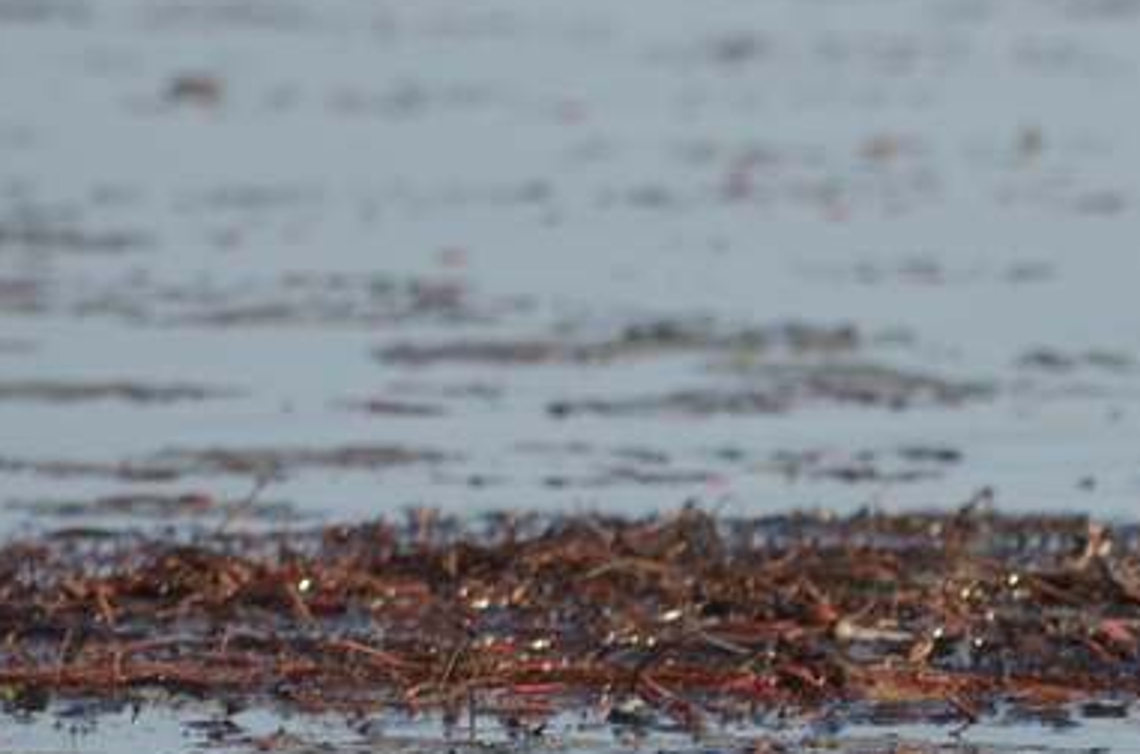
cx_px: 1329
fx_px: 44602
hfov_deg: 1.5
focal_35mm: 1412
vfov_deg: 1.0
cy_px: 485
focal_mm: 280
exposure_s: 1/800
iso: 200
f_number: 7.1
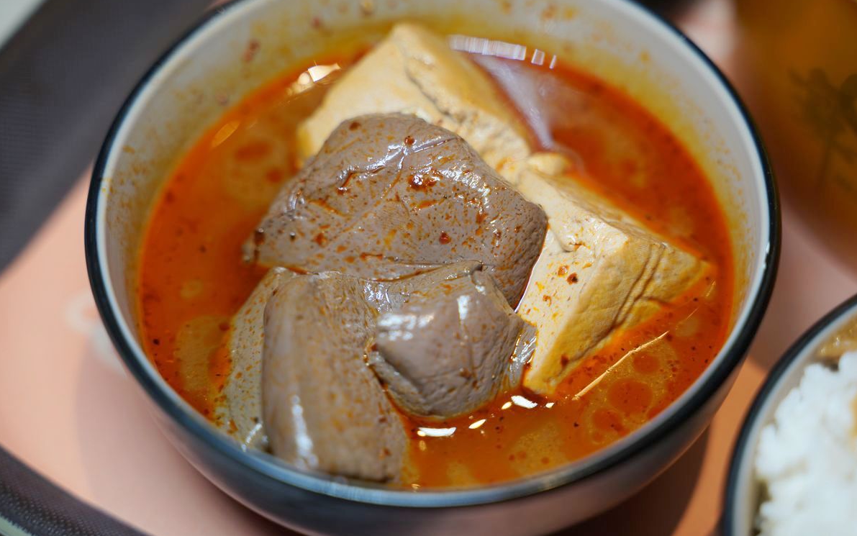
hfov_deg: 26.8
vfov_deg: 17.0
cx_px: 428
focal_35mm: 77
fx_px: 1799
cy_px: 268
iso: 200
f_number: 4
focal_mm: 75
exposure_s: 1/80
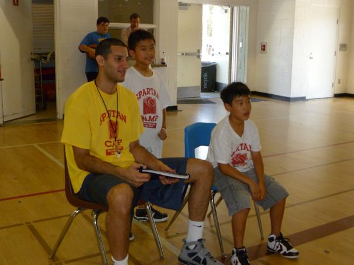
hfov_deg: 42.9
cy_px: 132
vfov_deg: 32.9
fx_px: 450
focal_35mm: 44
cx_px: 177
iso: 400
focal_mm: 7.9
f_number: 3.8
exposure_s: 1/125
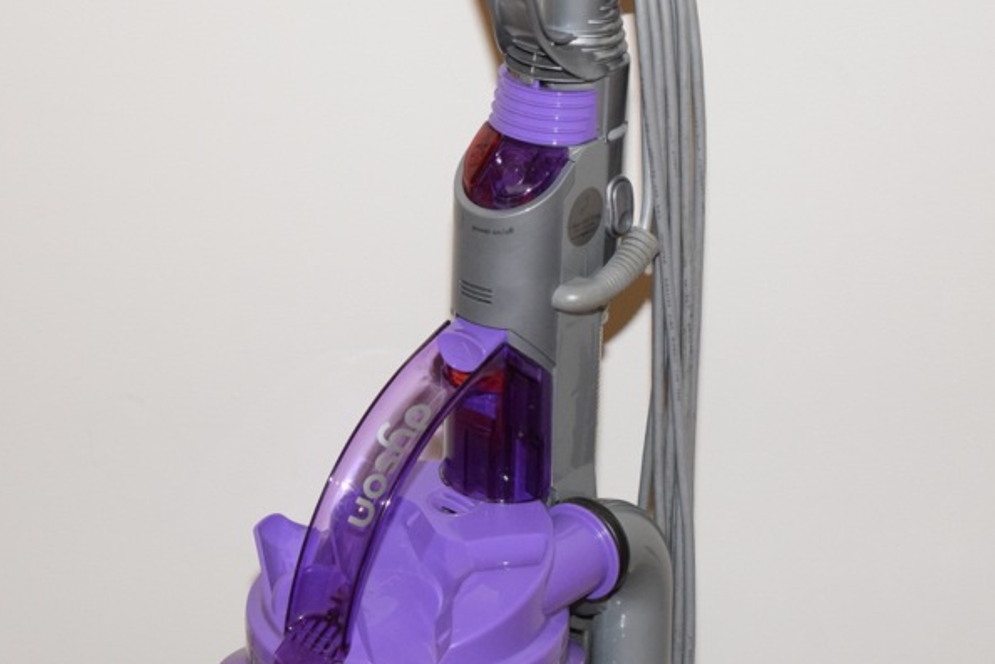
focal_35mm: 101
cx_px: 451
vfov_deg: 13.5
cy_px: 127
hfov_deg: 20.2
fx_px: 2791
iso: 1600
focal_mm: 40
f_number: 5
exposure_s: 1/60
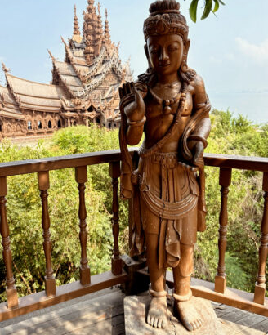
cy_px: 159
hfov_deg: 45.8
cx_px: 132
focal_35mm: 32
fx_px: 317
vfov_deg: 55.6
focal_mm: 6.86
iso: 80
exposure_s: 1/1639
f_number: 1.78
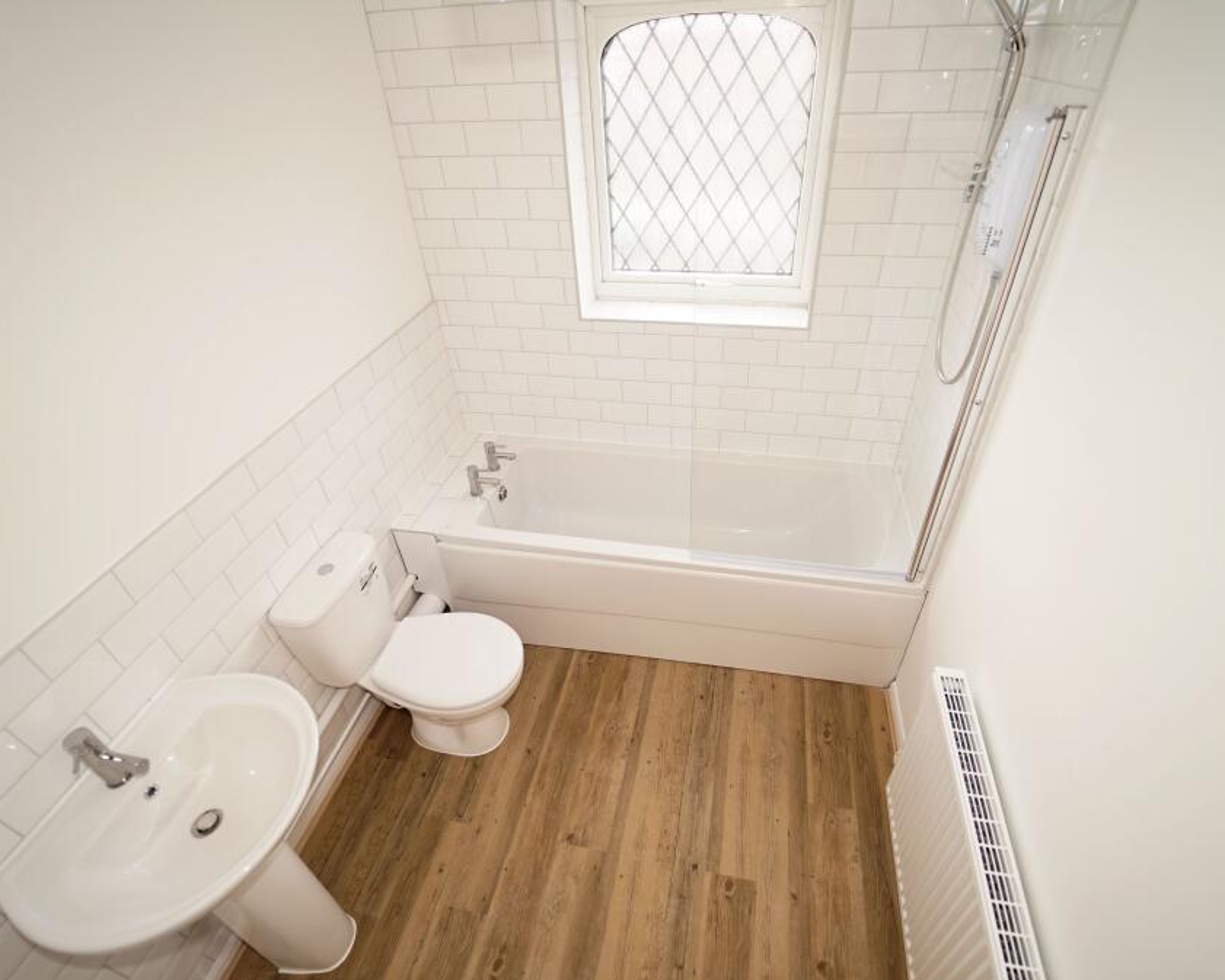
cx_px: 635
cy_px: 486
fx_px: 580
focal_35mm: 16
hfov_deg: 93.1
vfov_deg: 80.4
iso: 100
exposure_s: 1/125
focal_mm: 14
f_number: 2.8
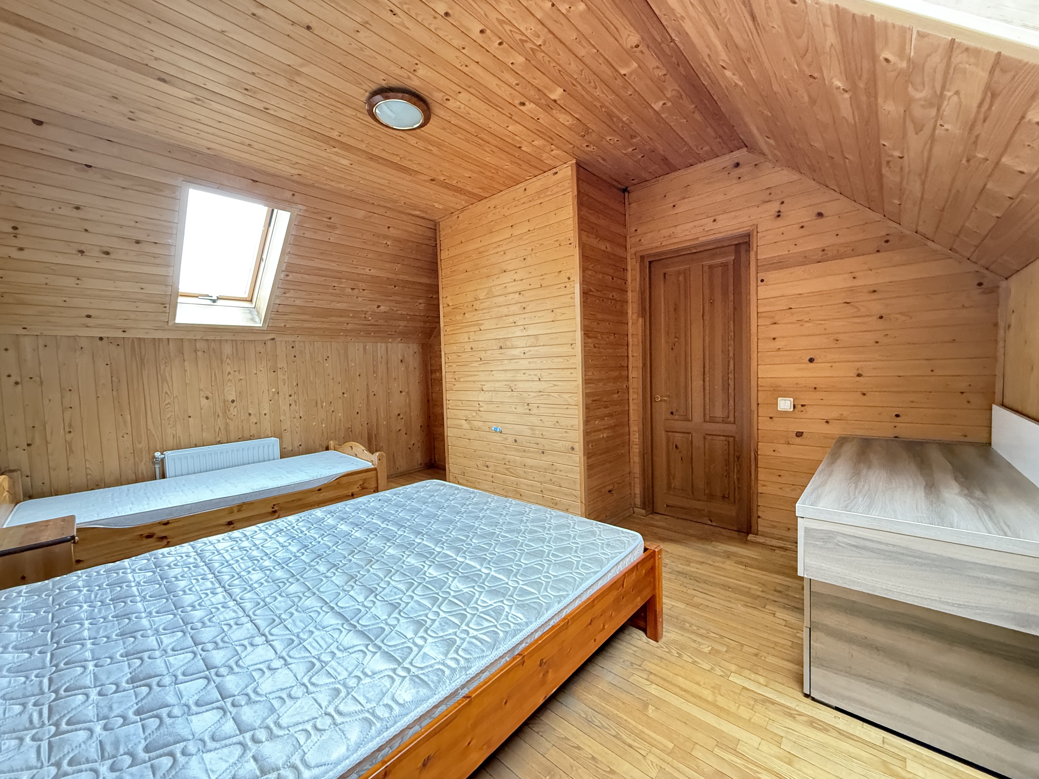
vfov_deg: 85.7
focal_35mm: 14
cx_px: 520
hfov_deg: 102.1
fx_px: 420
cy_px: 390
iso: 640
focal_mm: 2.22
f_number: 2.2
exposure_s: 1/60
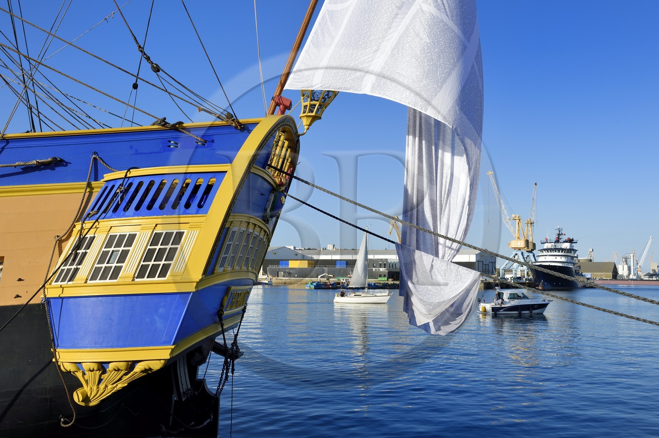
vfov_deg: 37.8
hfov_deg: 54.5
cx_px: 330
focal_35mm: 35
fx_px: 640
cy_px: 219
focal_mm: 35
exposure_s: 1/250
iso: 200
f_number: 13
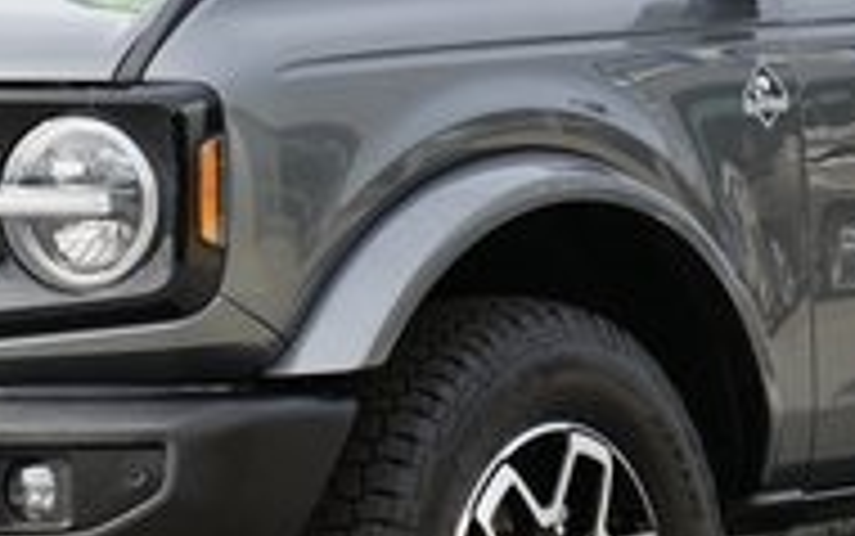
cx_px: 490
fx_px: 6388
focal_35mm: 274
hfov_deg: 7.7
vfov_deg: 4.8
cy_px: 164
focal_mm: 80
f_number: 9
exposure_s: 1/100
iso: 100
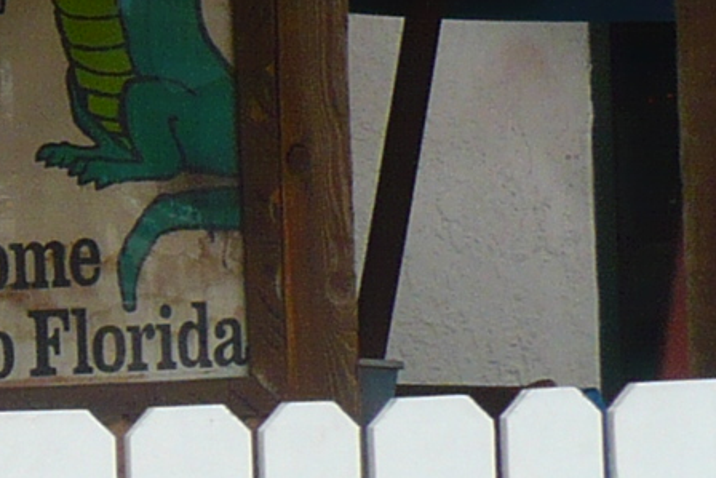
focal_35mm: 208
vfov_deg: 6.6
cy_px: 237
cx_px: -943
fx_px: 4138
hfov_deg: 9.0
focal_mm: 5.8
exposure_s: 1/160
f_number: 8
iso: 100
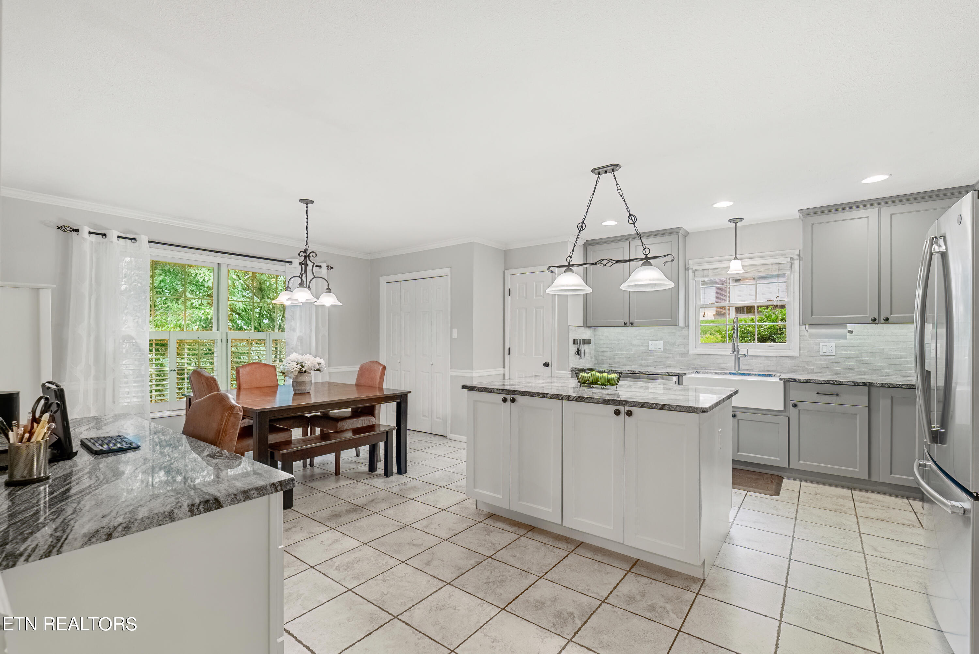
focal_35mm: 16
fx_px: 435
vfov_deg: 73.8
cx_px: 490
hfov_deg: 96.7
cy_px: 327
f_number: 8
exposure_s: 1/2500
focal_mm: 16
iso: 6400
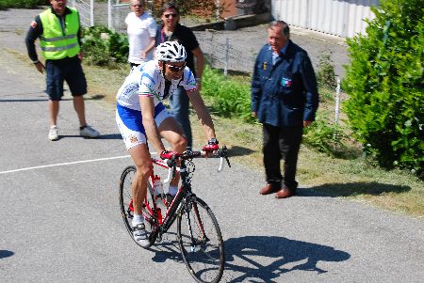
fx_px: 973
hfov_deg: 24.6
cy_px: 142
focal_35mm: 82
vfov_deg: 16.6
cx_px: 212
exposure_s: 1/125
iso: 100
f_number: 9
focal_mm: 55
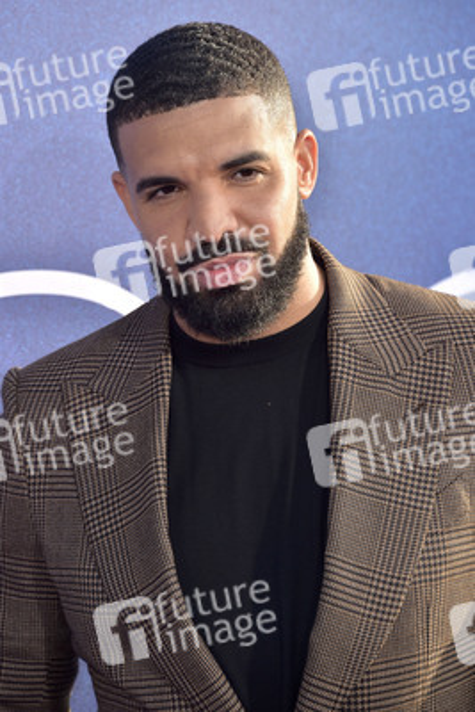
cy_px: 356
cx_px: 238
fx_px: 3955
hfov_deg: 6.9
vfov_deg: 10.3
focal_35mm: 200
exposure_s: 1/250
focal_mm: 200
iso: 125
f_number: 7.1
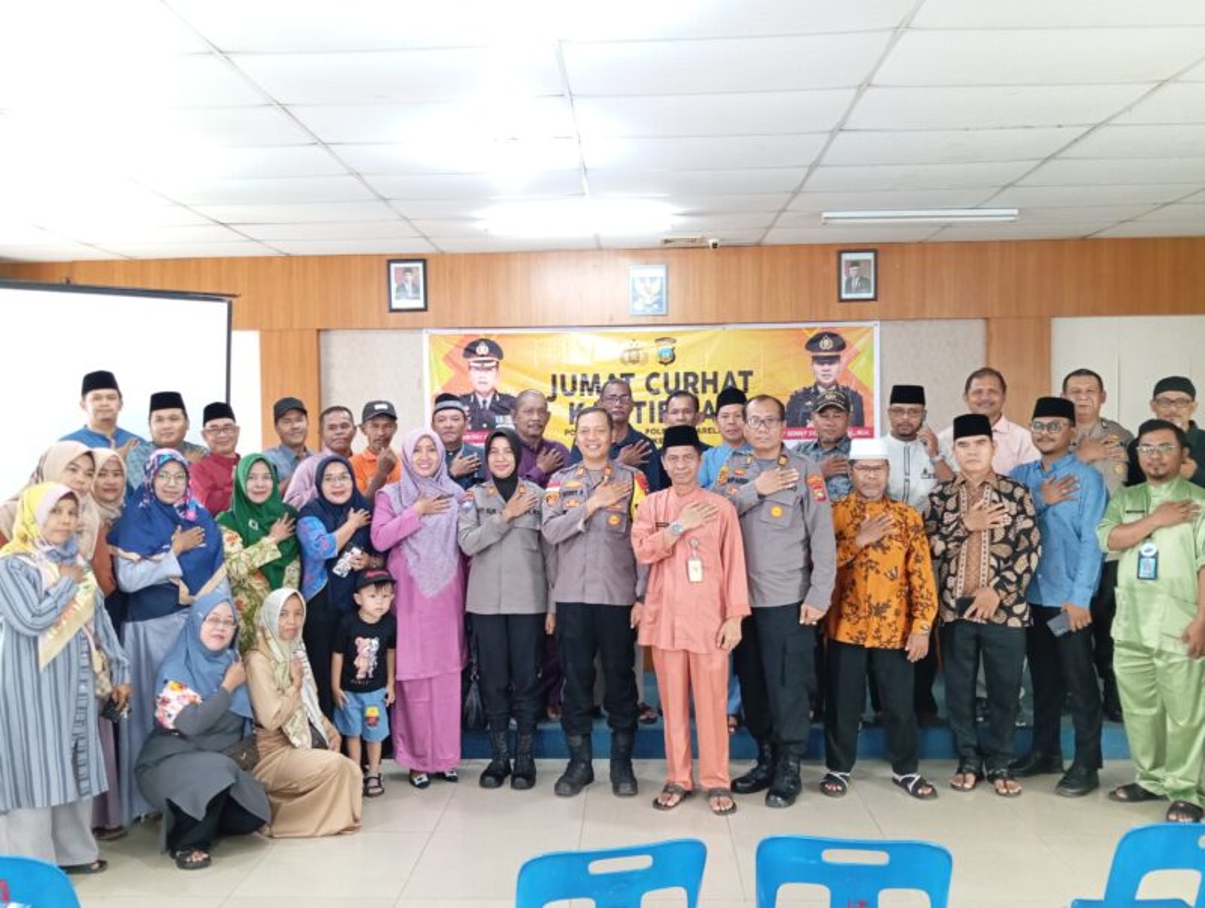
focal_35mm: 28
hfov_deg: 63.4
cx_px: 602
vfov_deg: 49.9
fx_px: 976
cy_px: 454
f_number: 1.8
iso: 382
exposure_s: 1/33.3
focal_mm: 4.25
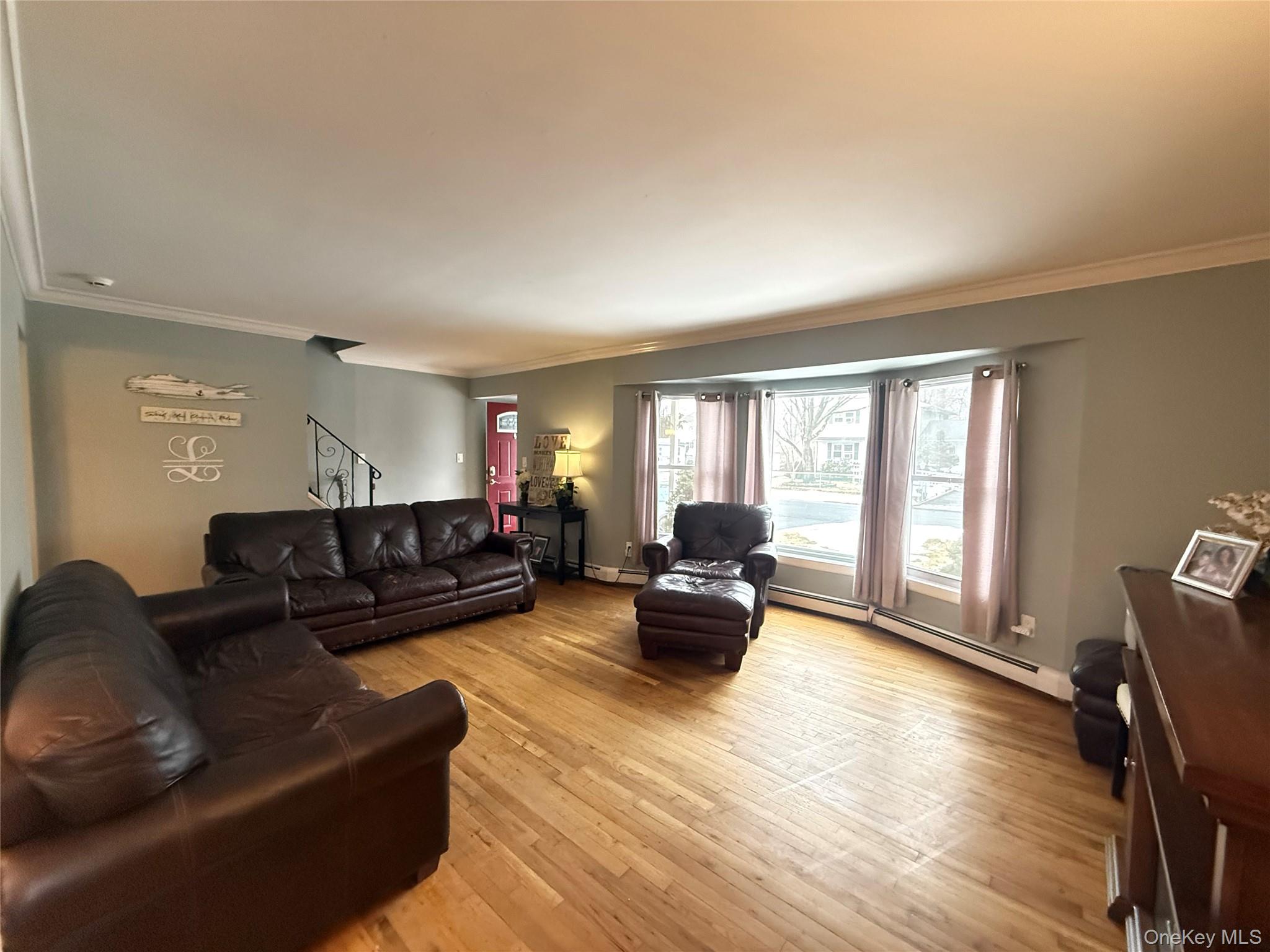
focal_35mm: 14
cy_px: 476
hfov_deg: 102.1
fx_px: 514
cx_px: 635
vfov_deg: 85.7
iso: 800
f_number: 2.2
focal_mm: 2.22
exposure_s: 1/60
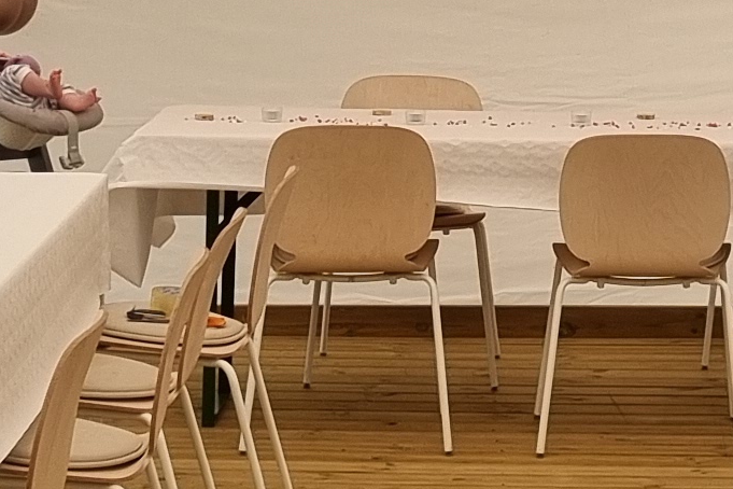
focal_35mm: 160
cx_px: 548
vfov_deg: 8.6
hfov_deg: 12.8
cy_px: 122
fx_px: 3258
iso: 50
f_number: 1.8
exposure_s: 1/100
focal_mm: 5.4
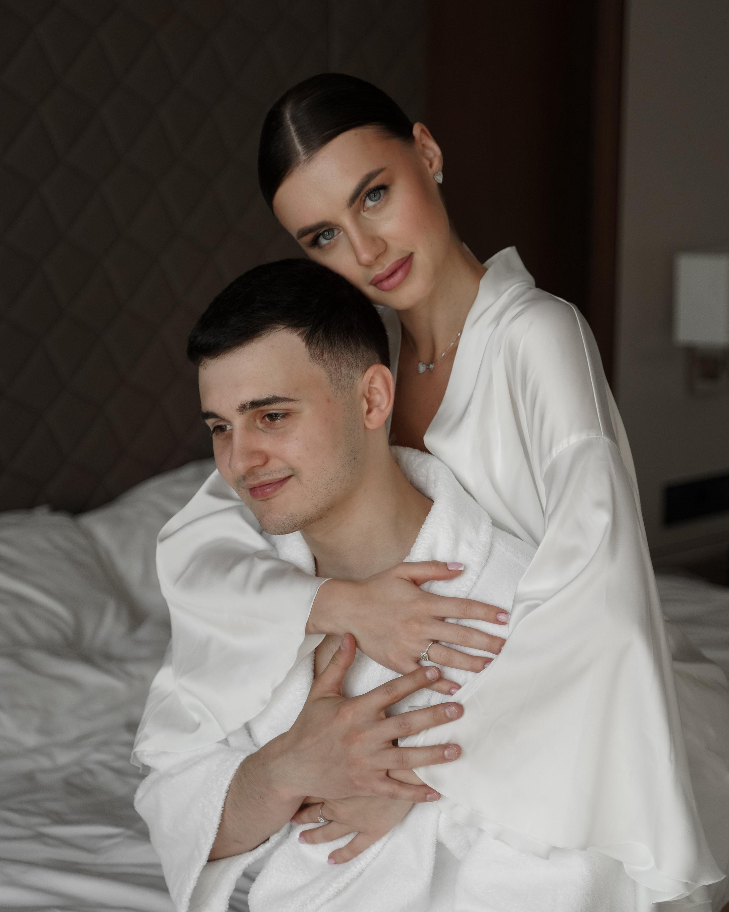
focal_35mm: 77
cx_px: 363
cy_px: 480
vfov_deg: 24.7
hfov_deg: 19.9
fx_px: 2077
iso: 640
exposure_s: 1/1250
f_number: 2.8
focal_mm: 63
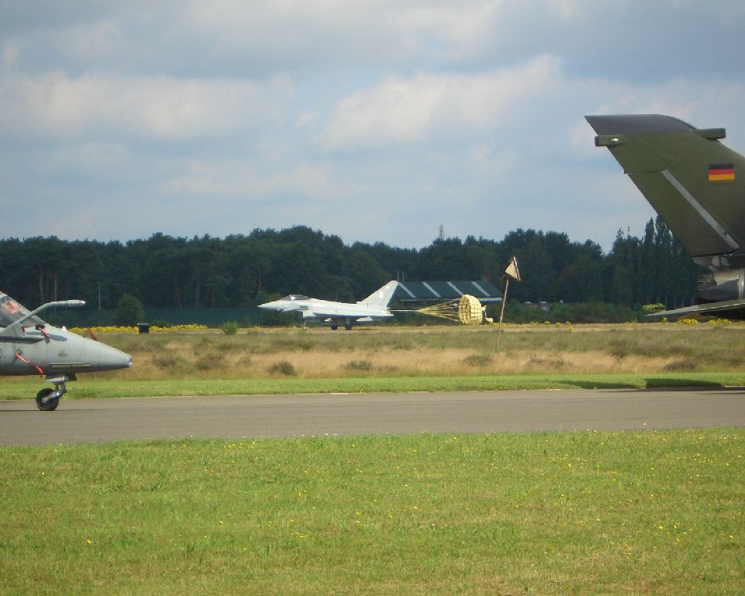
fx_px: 2425
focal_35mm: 110
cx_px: 375
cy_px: 298
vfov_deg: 14.0
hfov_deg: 17.5
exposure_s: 1/320
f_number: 4.8
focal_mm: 17.4
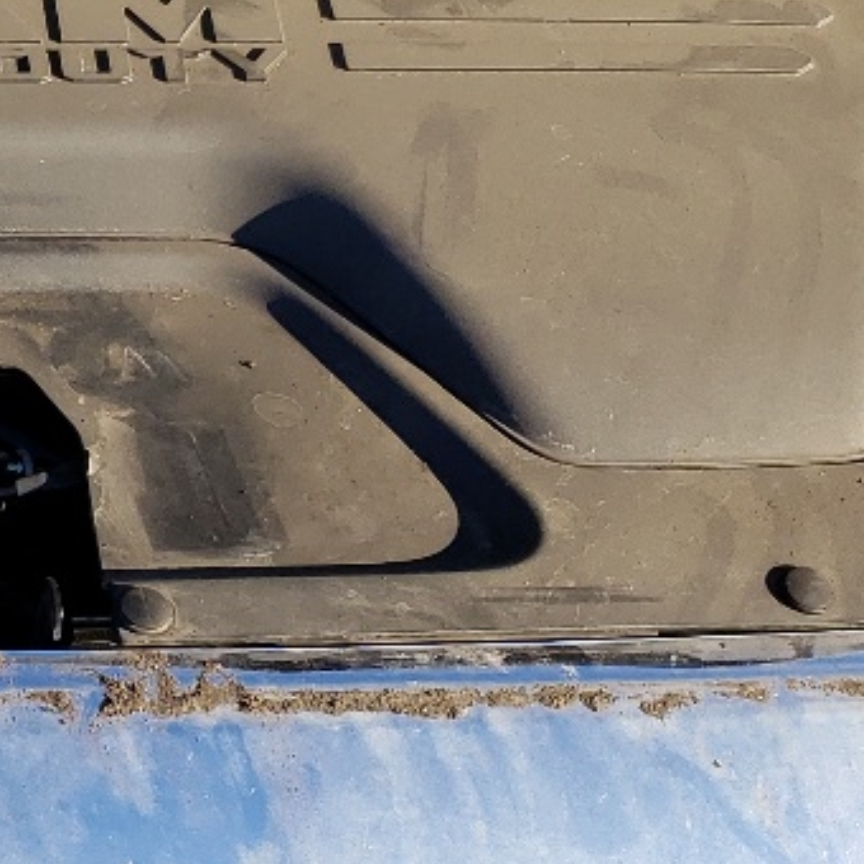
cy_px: 224
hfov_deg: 15.6
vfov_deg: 16.1
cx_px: -150
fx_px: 3050
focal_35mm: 108
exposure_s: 1/1111
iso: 50
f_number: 1.5
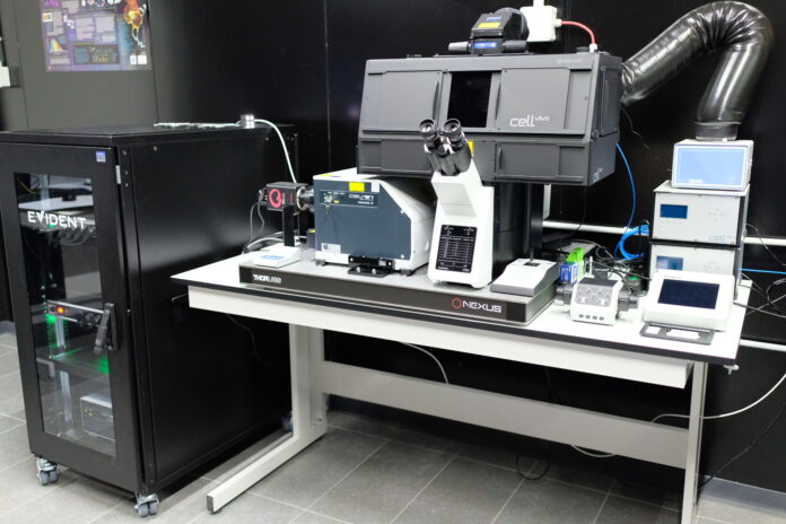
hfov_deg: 54.4
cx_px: 393
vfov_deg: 37.9
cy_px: 262
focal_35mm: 35
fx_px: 764
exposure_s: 1/60
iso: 1600
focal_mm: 23
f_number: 1.4
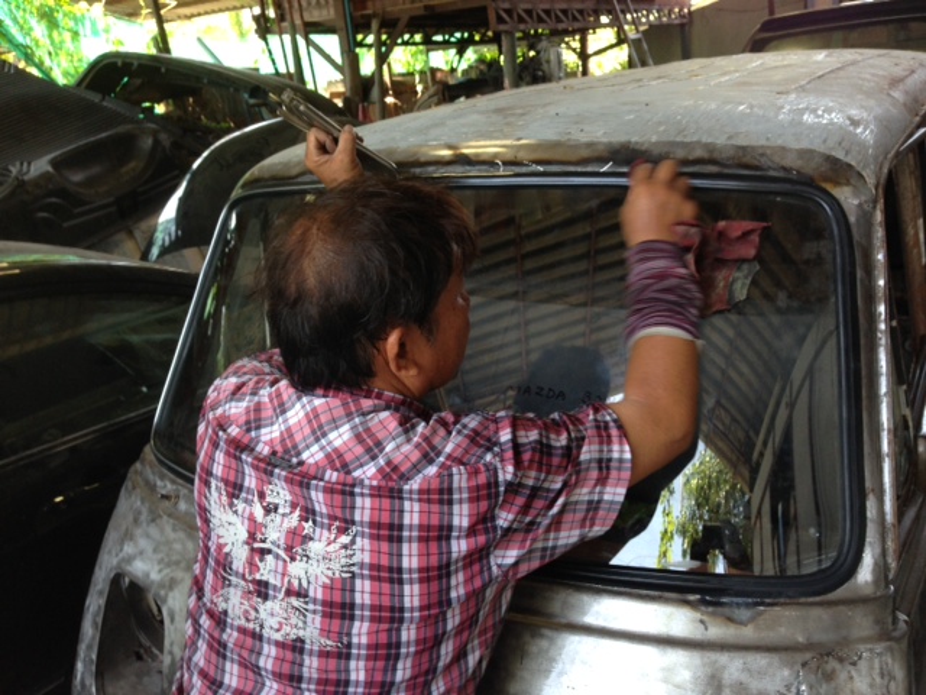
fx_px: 883
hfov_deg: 55.4
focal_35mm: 33
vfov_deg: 42.9
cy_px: 348
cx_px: 463
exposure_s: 1/60
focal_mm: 4.13
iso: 64
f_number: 2.4
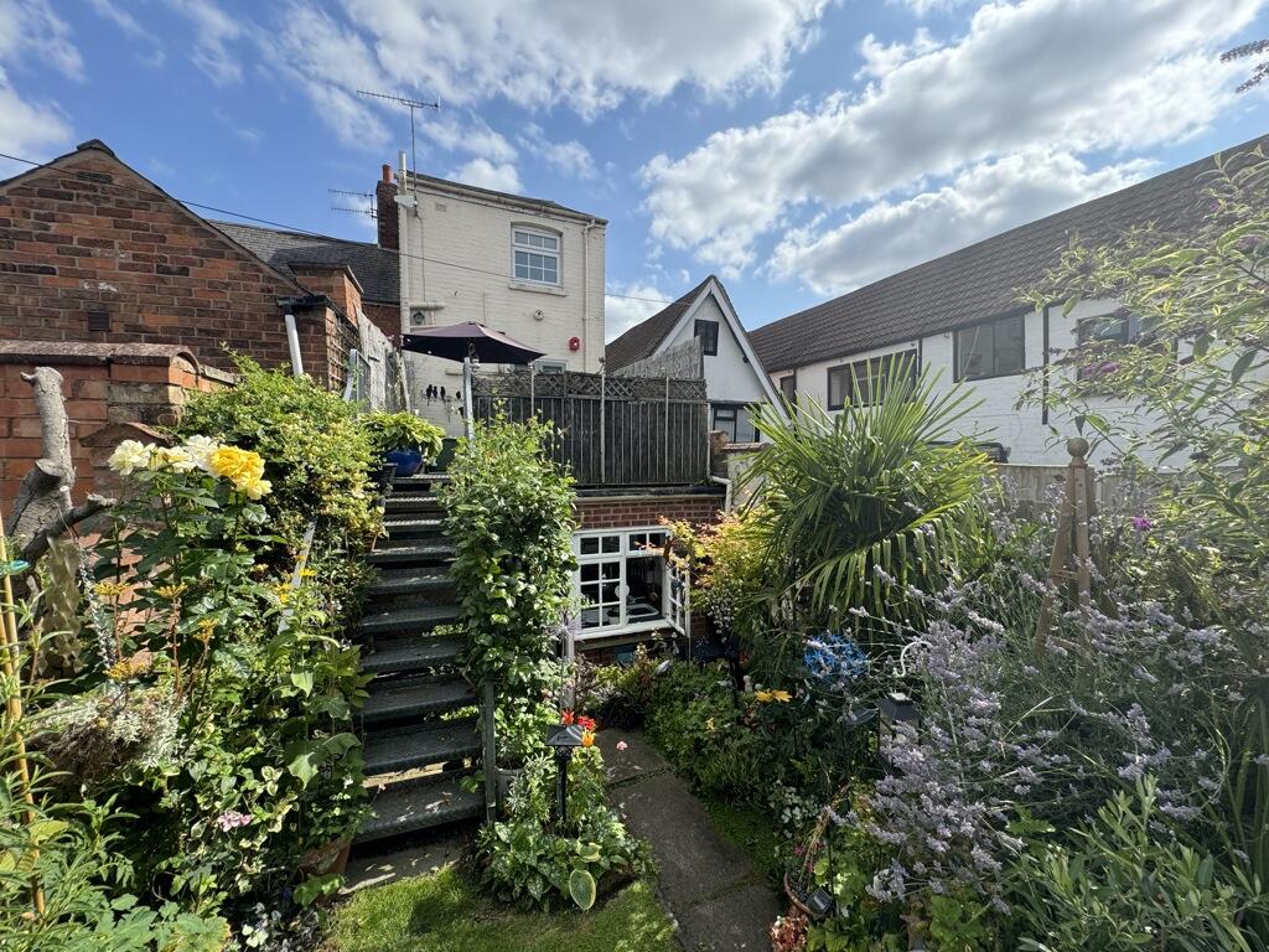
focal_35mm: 14
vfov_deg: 85.7
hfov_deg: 102.1
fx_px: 513
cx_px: 634
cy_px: 476
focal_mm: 2.22
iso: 50
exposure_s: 1/868
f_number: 2.2
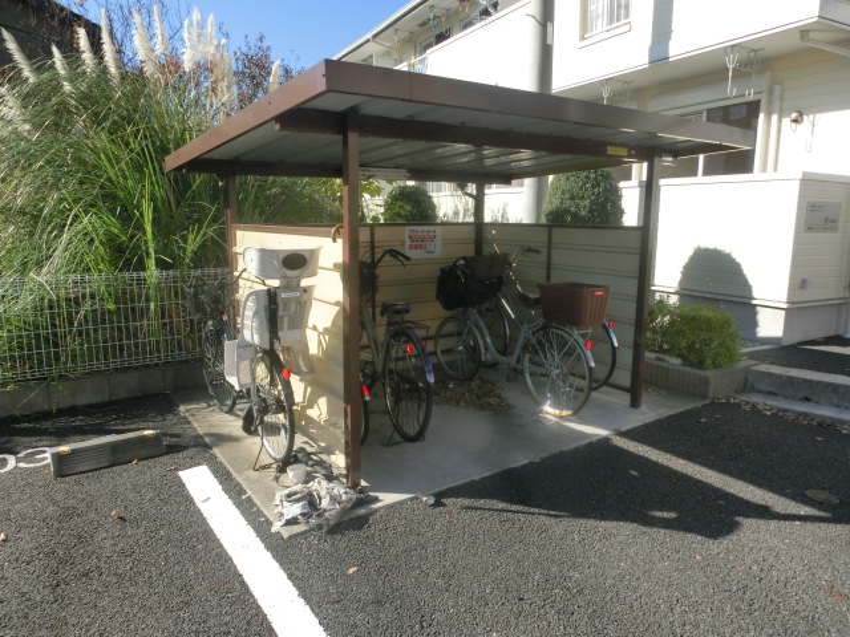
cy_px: 318
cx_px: 425
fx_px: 589
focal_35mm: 24
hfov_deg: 71.6
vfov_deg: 56.8
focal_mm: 4.24
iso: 80
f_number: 7.9
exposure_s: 1/160
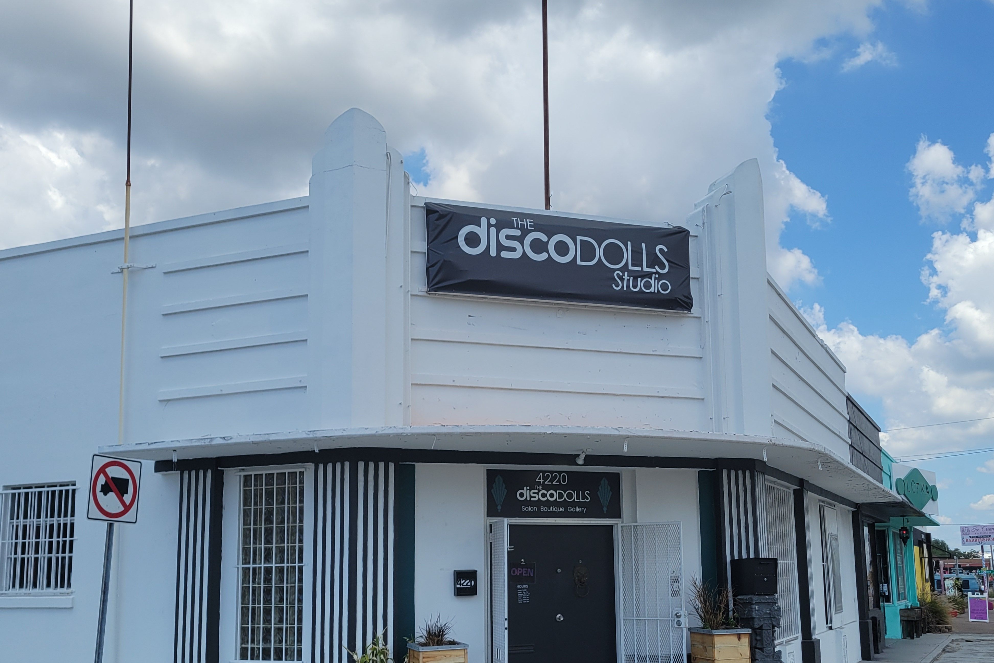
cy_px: 385
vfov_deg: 46.2
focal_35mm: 28
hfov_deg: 65.5
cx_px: 511
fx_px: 773
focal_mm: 5.4
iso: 40
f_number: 1.8
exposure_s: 1/2805
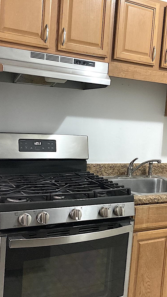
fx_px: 323
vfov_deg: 49.4
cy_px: 148
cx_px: 87
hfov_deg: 29.0
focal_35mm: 41
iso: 250
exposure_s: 1/40
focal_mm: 3.99
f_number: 1.8
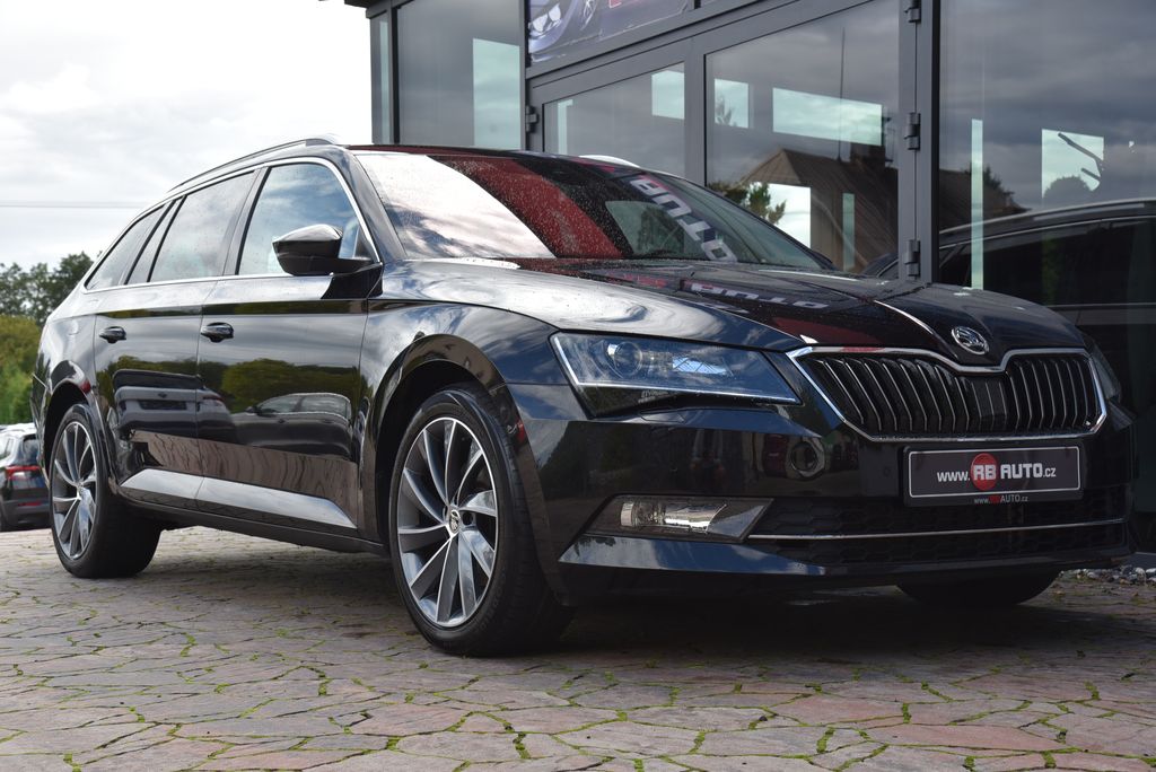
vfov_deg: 24.7
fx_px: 1767
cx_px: 578
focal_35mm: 55
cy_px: 386
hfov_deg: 36.2
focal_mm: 55
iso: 500
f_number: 9
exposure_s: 1/320
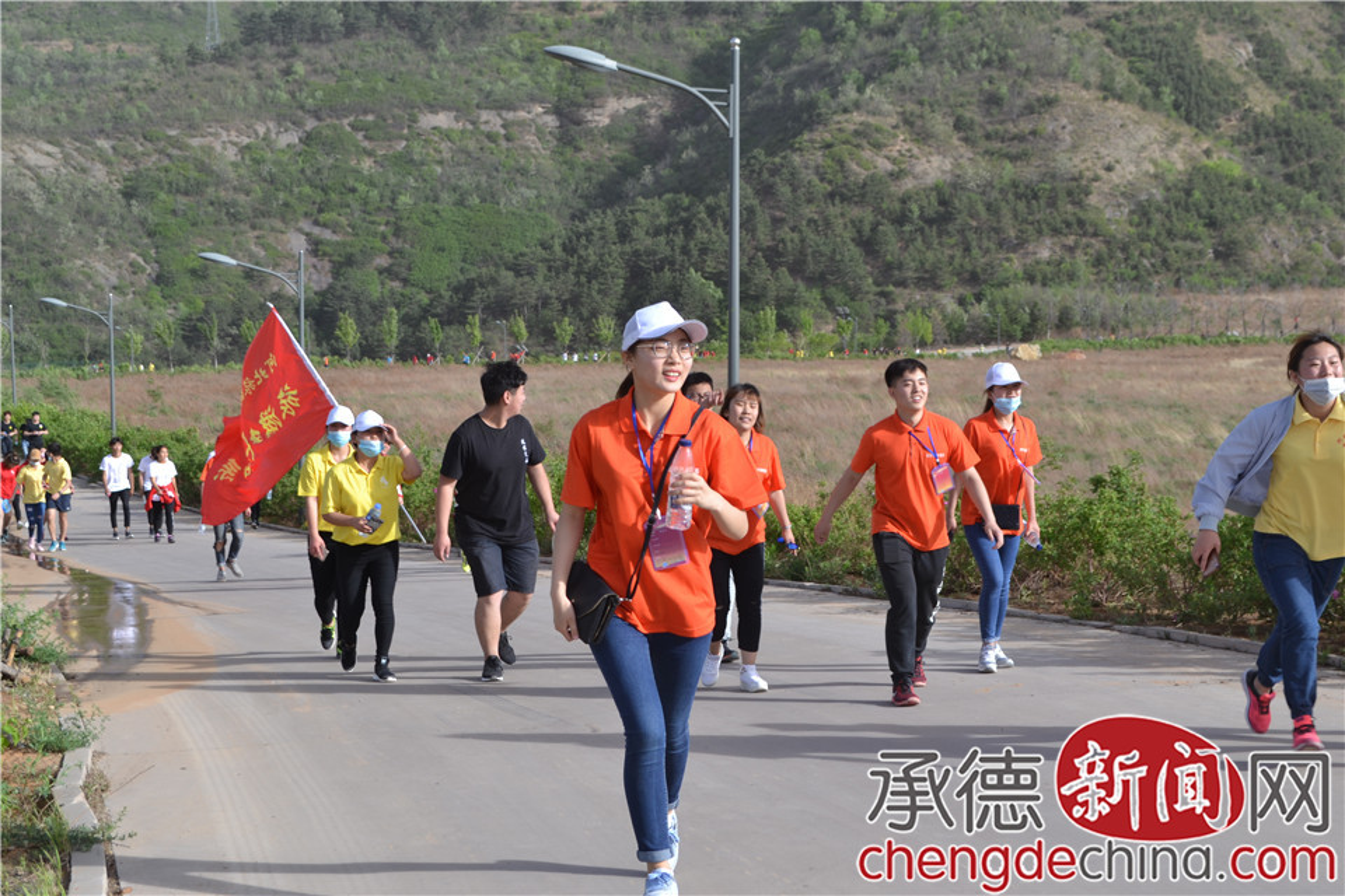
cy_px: 448
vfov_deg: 22.6
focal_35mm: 60
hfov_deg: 33.4
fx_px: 2241
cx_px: 672
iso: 100
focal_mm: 40
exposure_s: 1/160
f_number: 6.3
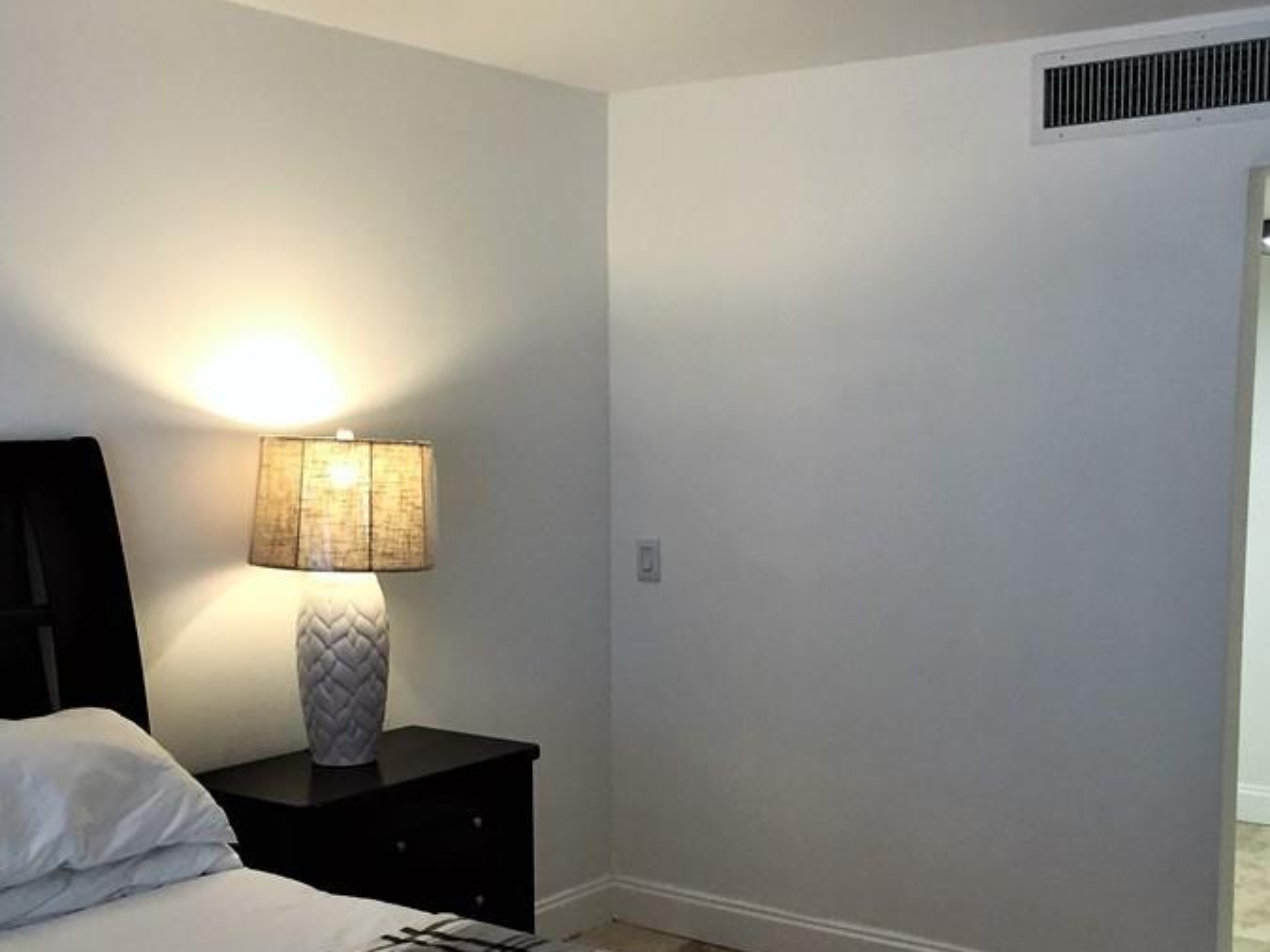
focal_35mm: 44
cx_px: 707
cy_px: 627
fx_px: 1614
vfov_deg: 32.6
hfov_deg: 42.9
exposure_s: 1/30
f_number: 2.2
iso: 40
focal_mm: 4.15
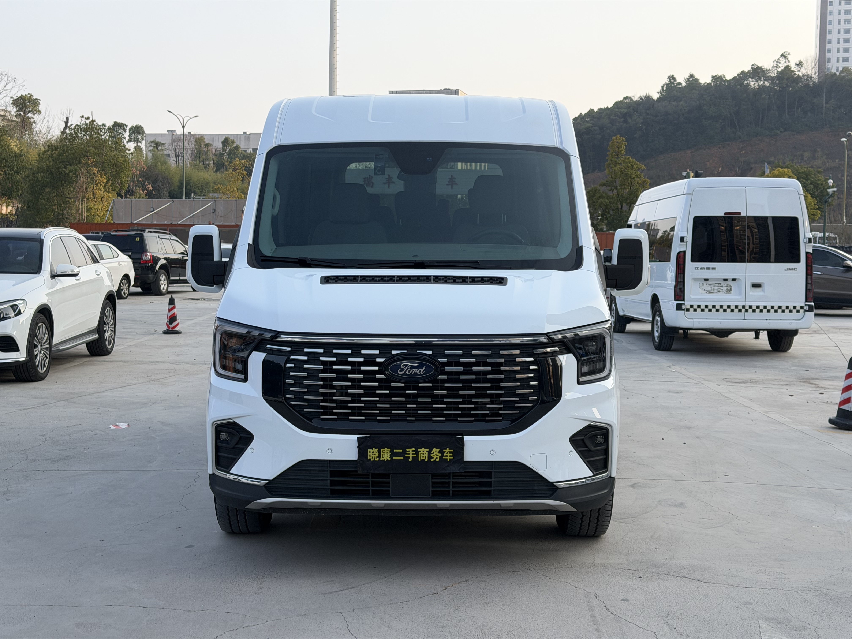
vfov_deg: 30.3
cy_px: 320
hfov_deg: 39.7
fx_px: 1181
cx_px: 426
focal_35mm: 48
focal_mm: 6.76
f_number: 1.78
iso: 64
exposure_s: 1/1285
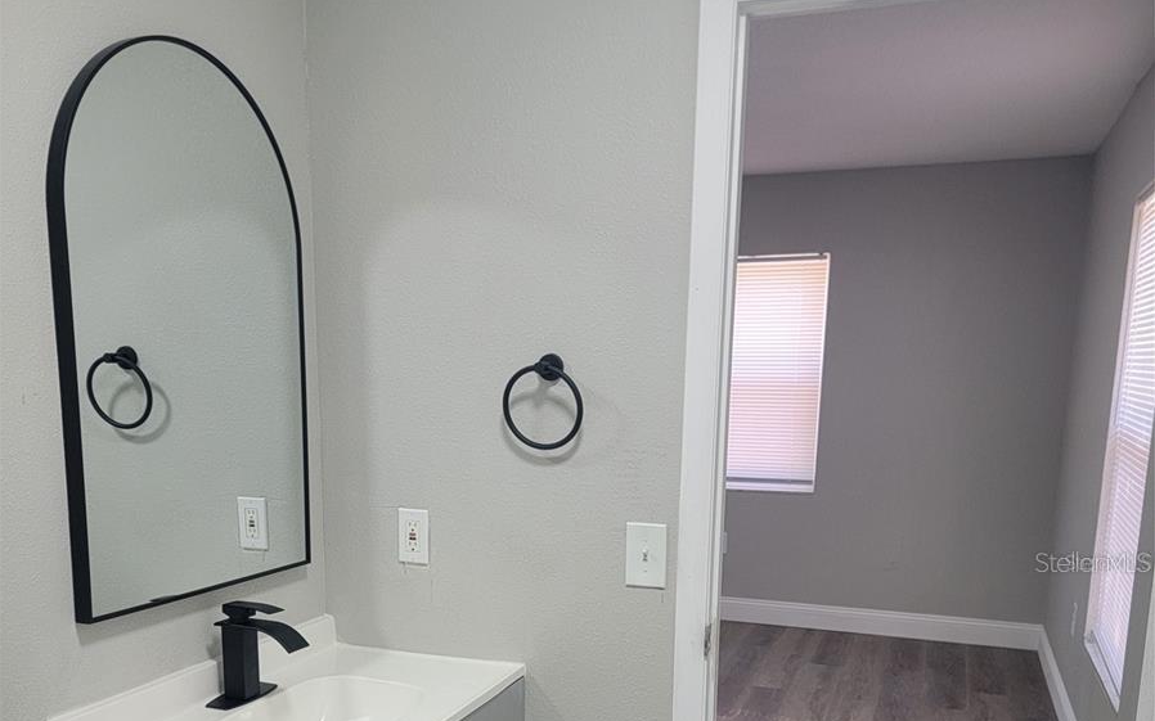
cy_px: 562
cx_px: 578
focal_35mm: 34
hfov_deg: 56.7
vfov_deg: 36.2
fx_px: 1070
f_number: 1.8
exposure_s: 1/120
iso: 160
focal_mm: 6.7
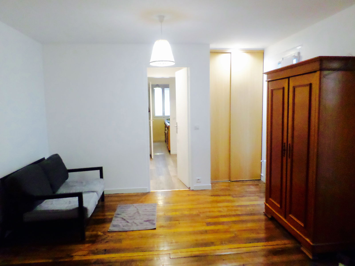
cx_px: 178
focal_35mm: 25
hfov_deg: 69.4
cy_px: 133
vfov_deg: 54.9
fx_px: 256
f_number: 2.5
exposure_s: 1/30
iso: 480
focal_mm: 4.5
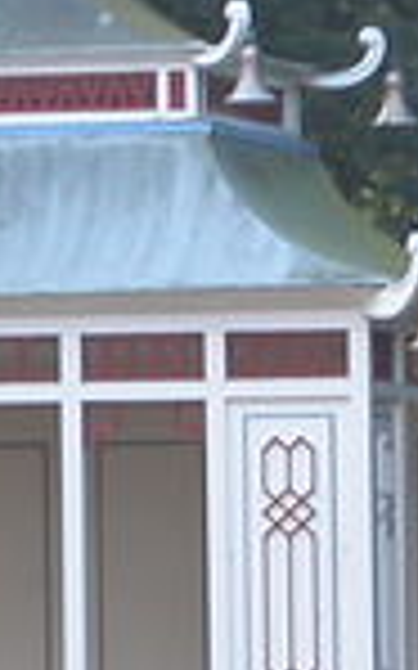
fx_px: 15398
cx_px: -661
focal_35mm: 844
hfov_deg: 1.6
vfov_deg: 2.5
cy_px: 45
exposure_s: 1/62.2
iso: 100
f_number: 3.9
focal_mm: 37.7
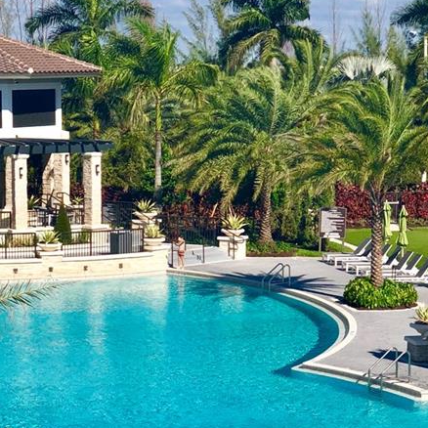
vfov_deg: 13.7
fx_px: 1763
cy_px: 385
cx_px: 95
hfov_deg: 13.8
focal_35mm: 126
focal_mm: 6
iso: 16
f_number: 2.4
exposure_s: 1/1946
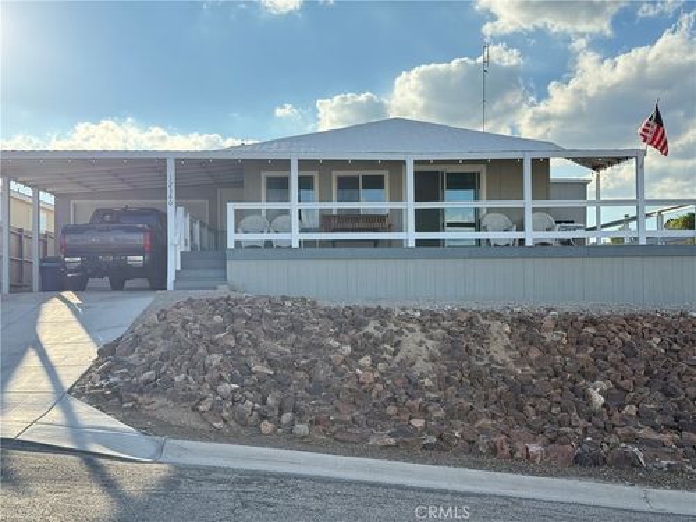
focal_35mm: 48
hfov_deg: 39.7
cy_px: 261
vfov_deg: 30.3
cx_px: 348
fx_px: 965
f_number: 1.78
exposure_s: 1/2494
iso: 100
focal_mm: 6.76
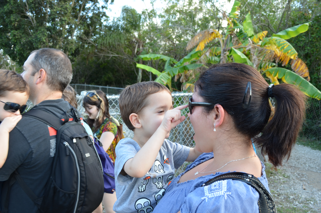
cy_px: 106
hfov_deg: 62.0
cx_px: 160
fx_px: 267
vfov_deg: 43.4
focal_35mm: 30
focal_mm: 20
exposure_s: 1/125
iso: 280
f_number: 5.6
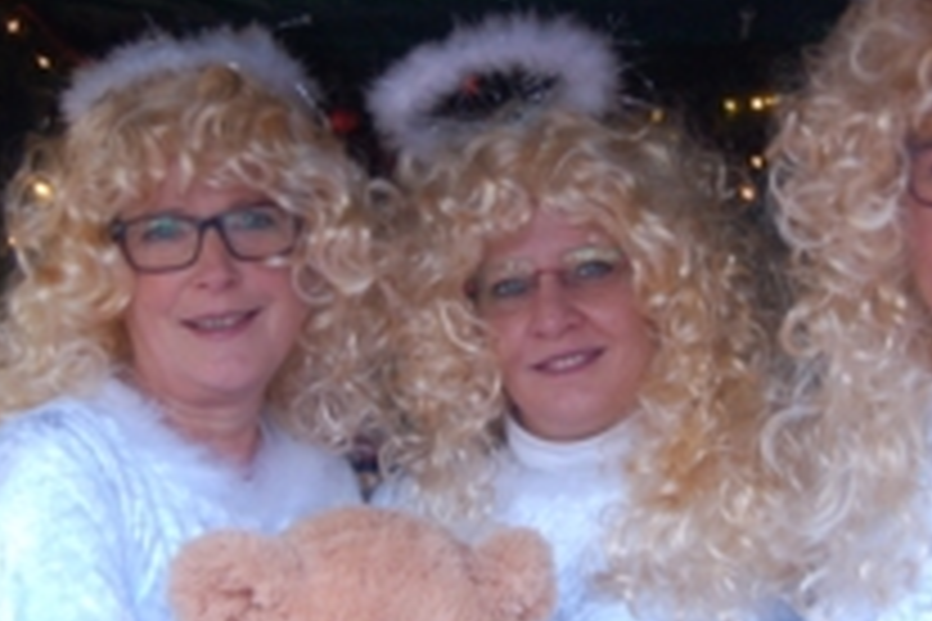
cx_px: 522
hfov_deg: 25.0
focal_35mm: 81
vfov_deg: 16.9
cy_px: 297
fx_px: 2097
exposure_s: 1/50
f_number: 4.2
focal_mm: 28
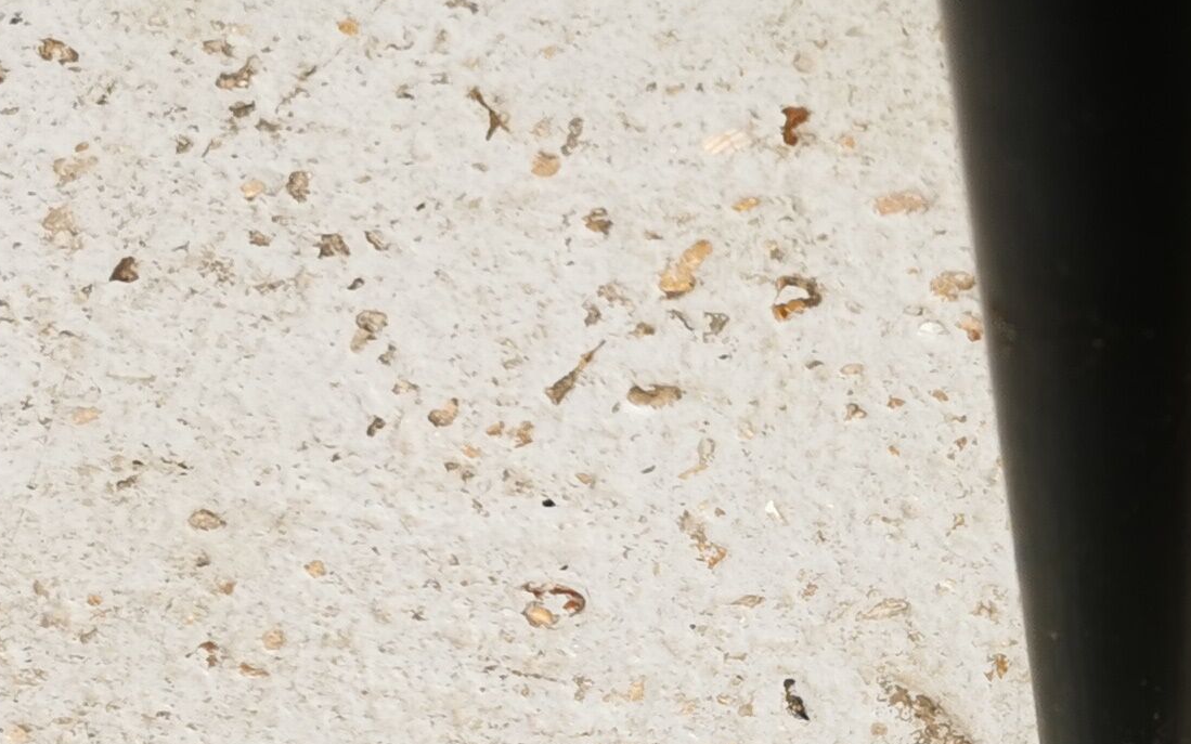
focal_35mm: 95
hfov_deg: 21.2
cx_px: 1147
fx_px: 3084
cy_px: 986
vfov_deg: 13.3
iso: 50
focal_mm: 5.58
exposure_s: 1/102
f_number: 1.8
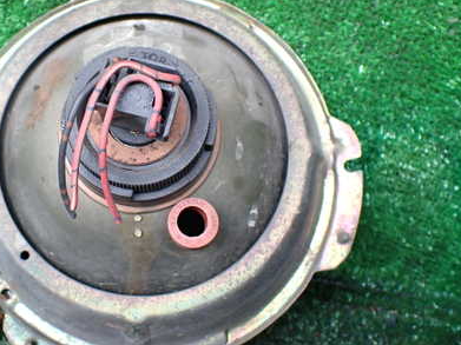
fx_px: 612
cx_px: 146
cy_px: 159
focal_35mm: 46
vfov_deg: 31.5
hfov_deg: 40.6
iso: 400
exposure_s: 1/125
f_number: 2.3
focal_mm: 5.4
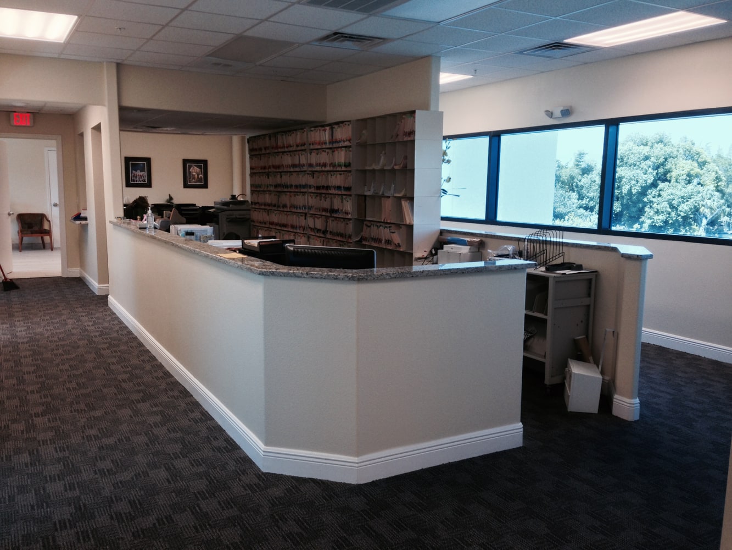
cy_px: 275
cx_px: 366
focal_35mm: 33
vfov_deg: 43.0
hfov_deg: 55.3
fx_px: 698
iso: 64
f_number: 2.4
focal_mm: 4.12
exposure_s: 1/60
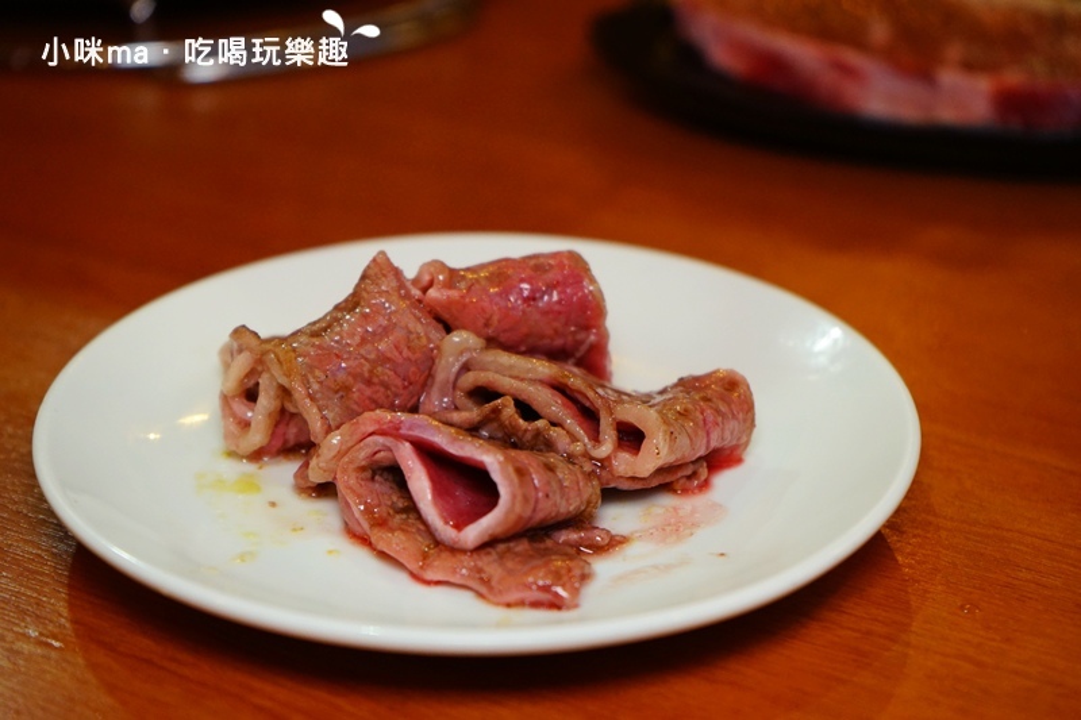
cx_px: 540
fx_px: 2101
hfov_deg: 28.8
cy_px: 360
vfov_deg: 19.4
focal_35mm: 70
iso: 2000
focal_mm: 70
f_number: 5.6
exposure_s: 1/80
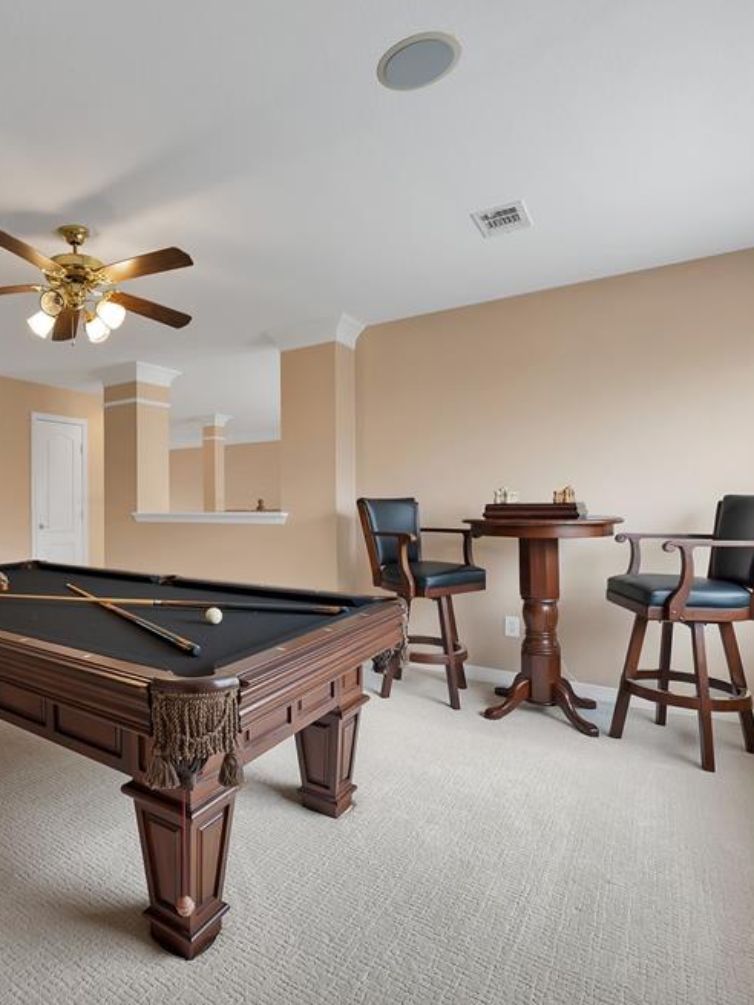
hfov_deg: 66.9
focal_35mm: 18
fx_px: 523
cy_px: 509
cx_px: 185
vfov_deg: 87.7
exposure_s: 1/5
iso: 640
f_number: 9
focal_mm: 12
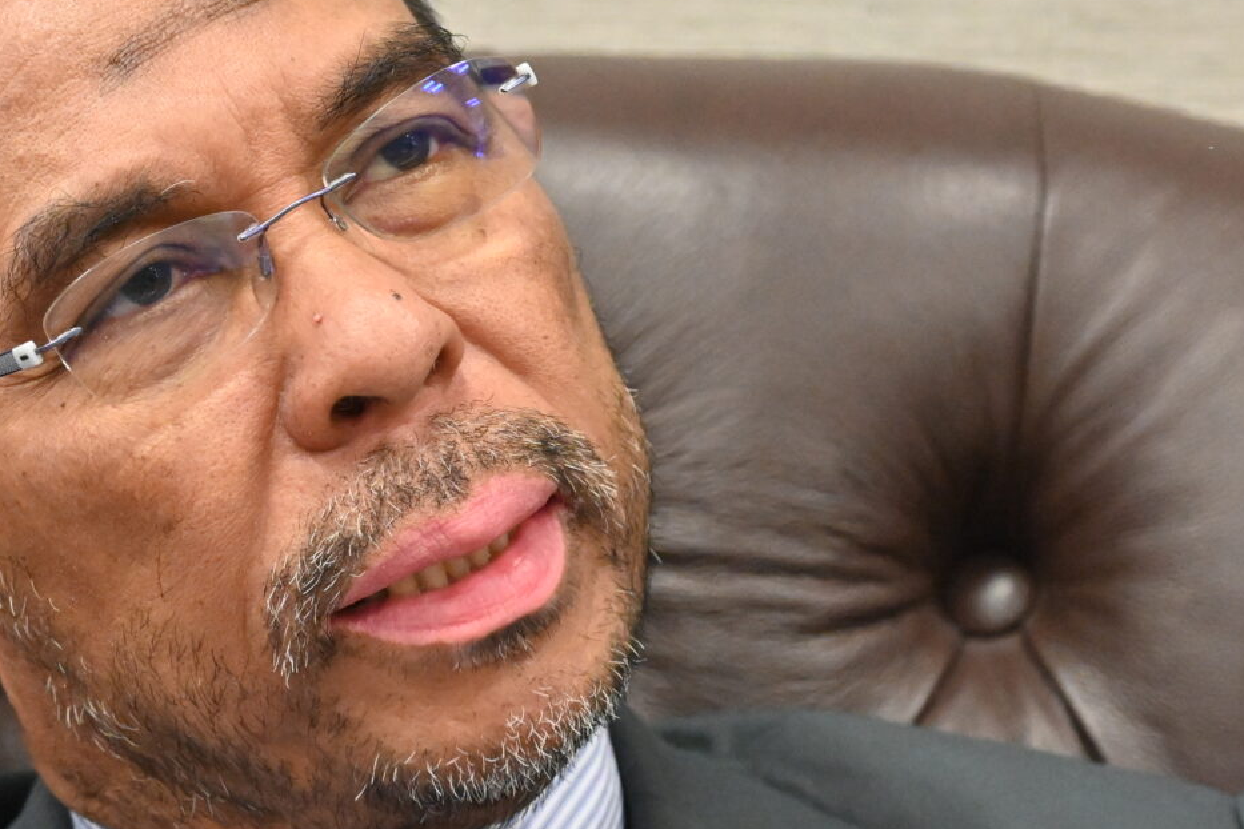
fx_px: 8535
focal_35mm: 247
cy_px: 542
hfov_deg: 8.3
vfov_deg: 5.6
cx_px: 419
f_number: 4
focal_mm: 90
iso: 4000
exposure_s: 1/100
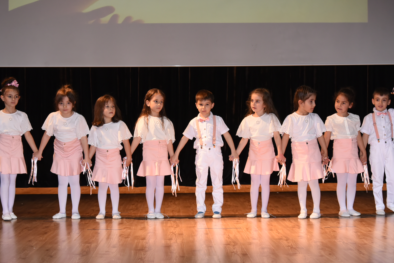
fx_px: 745
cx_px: 198
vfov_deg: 20.0
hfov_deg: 29.6
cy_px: 139
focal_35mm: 68
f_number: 6.3
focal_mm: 52
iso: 2000
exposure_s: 1/125
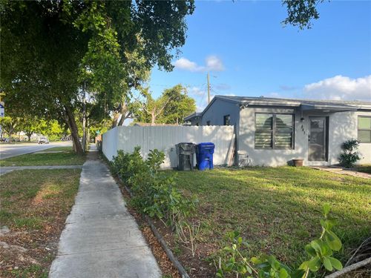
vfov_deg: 53.1
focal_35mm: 26
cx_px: 186
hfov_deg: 67.3
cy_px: 139
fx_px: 279
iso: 50
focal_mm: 5.1
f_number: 1.6
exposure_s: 1/1339
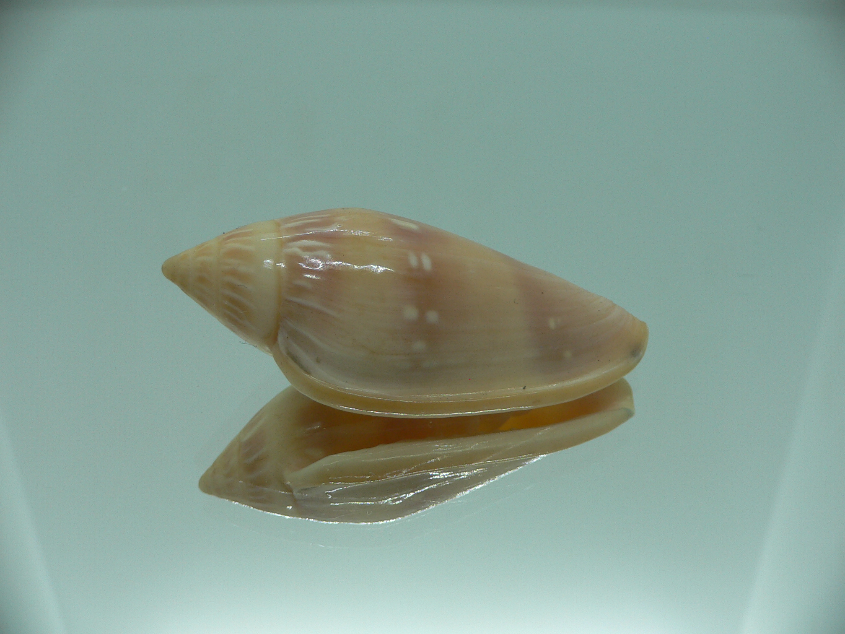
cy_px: 317
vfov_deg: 40.7
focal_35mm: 35
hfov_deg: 52.6
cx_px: 422
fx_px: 854
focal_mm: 4.6
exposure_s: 1/80
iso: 80
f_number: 2.8
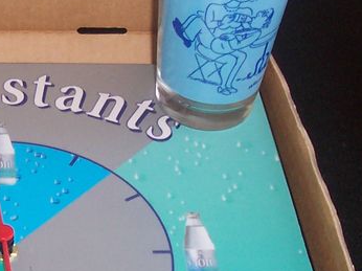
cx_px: 41
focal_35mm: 107
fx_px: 1118
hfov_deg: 18.1
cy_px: 191
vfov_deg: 13.8
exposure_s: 1/60
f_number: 2.8
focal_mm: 5.6
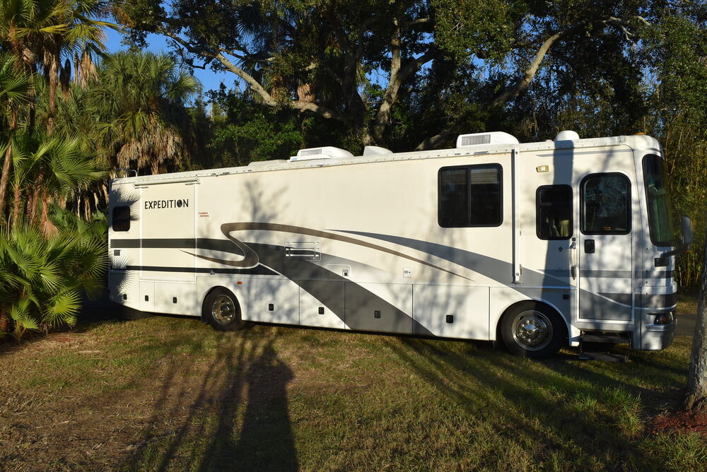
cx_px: 354
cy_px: 236
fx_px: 531
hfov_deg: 67.4
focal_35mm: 27
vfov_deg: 48.0
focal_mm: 18
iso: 200
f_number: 11
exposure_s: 1/500
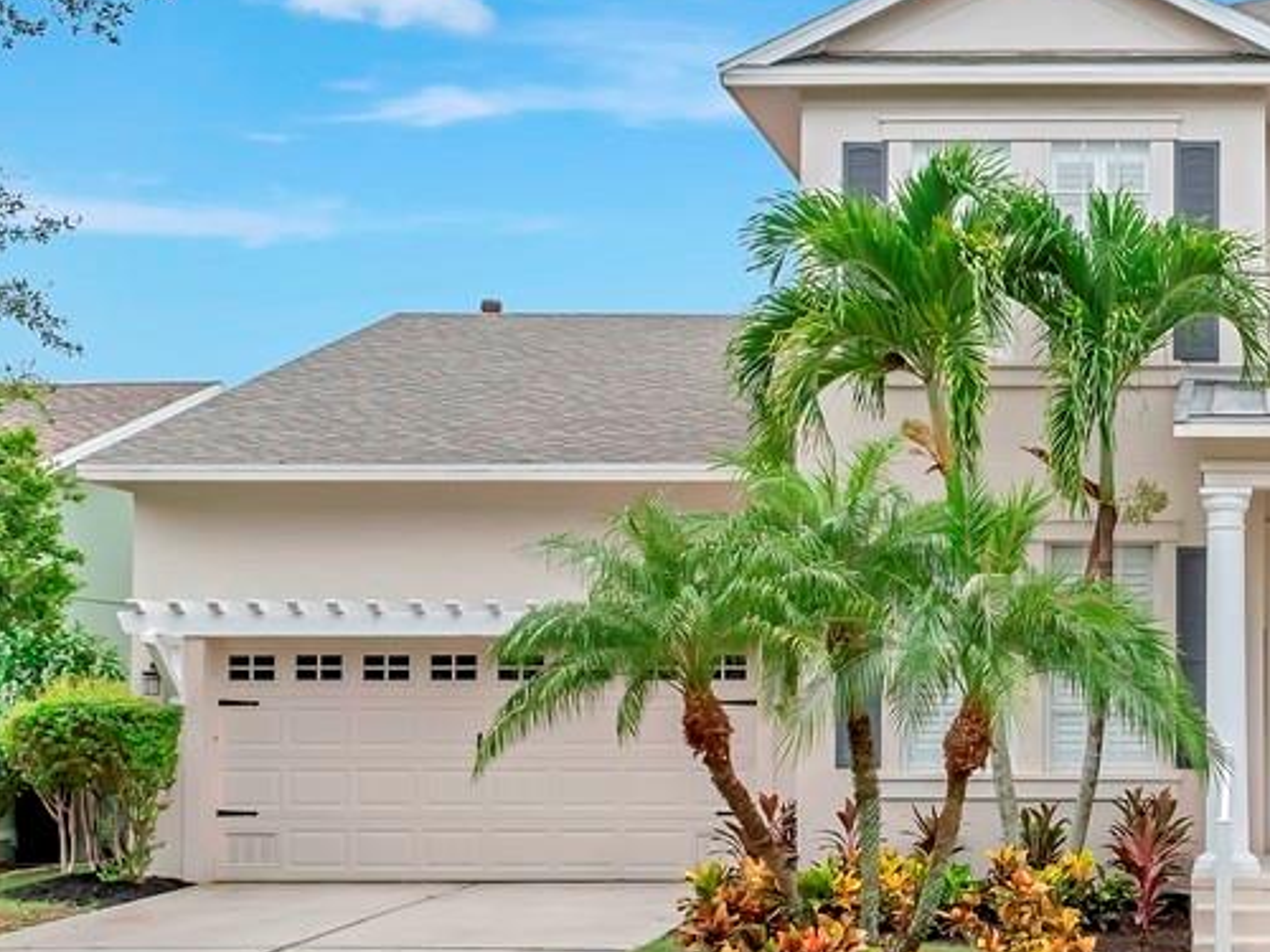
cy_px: 669
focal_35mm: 65
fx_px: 2385
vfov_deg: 22.4
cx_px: 1173
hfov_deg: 28.5
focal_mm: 22
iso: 800
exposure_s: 1/1600
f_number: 7.1
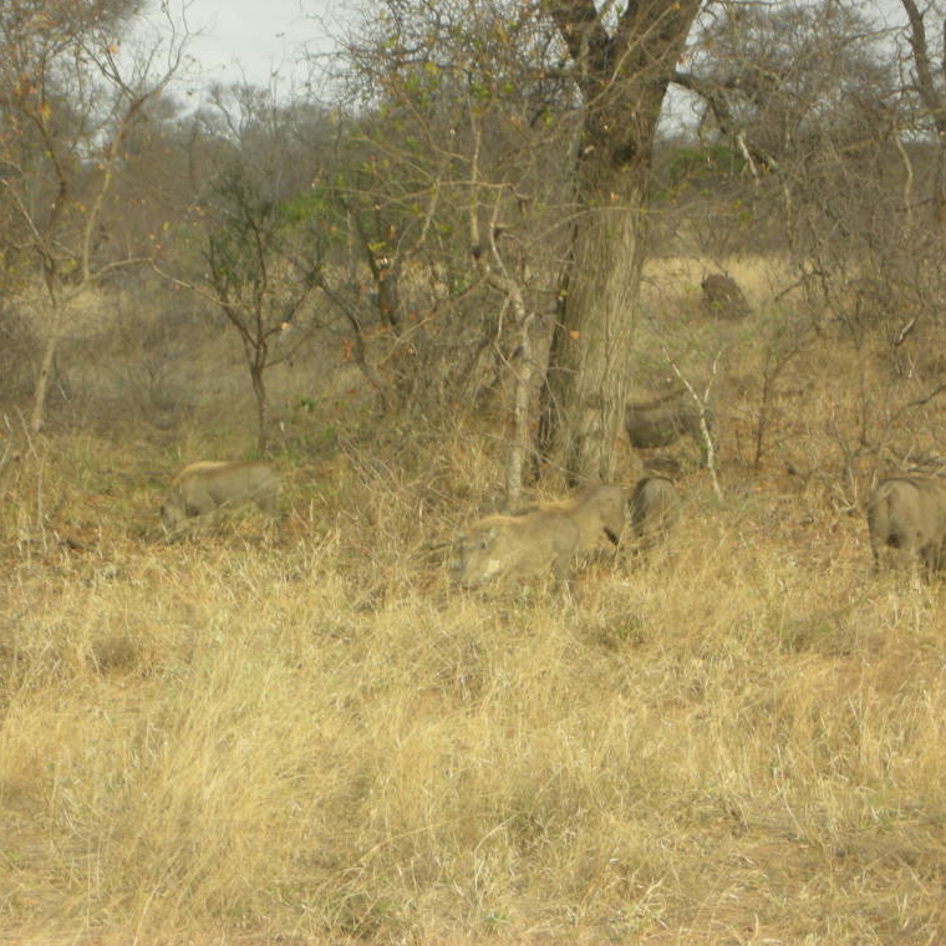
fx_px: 3865
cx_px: 361
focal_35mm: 125
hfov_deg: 13.9
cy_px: 469
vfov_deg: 14.0
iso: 50
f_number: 5.4
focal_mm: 17.4
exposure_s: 1/90
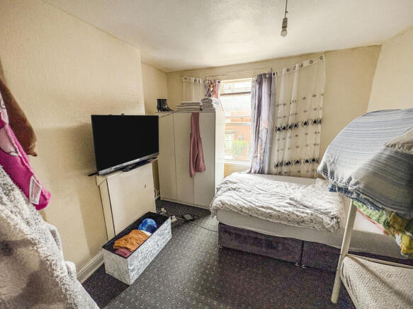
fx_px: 167
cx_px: 206
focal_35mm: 14
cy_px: 154
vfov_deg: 85.7
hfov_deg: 102.1
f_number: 2.2
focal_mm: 2.22
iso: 250
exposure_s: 1/60
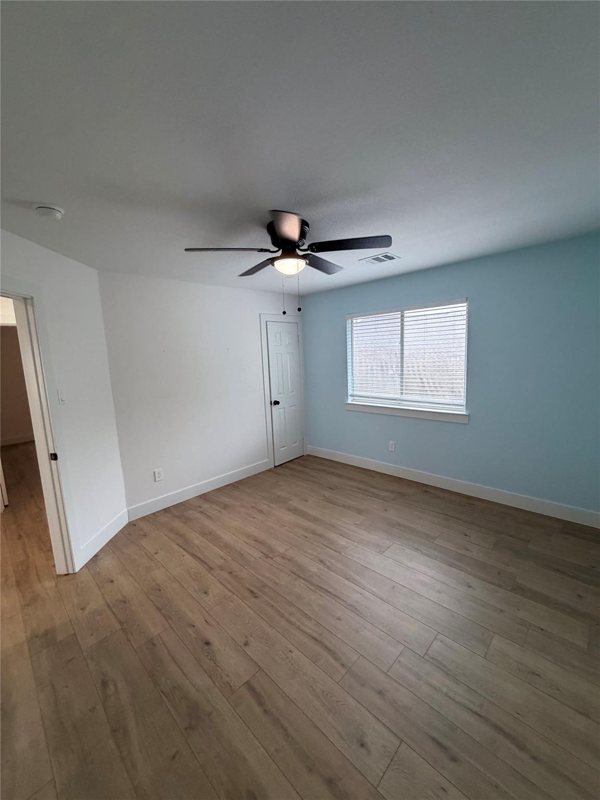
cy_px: 400
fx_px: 324
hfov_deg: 85.7
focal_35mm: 14
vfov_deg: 102.1
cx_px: 300
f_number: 2.2
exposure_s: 1/120
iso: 250
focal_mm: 2.22
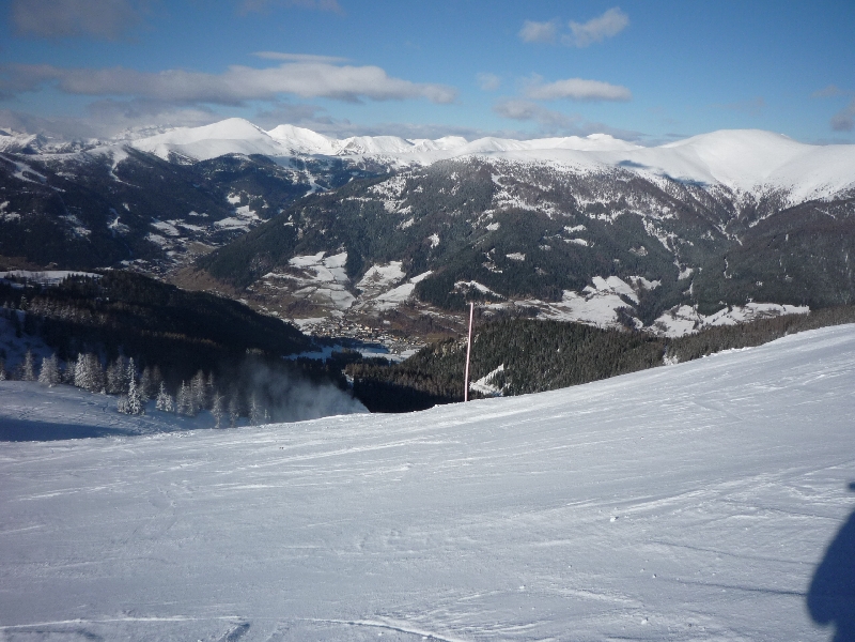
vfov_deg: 44.2
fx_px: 790
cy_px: 321
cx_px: 428
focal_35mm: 32
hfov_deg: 56.8
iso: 100
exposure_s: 1/1000
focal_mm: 5.2
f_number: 5.6
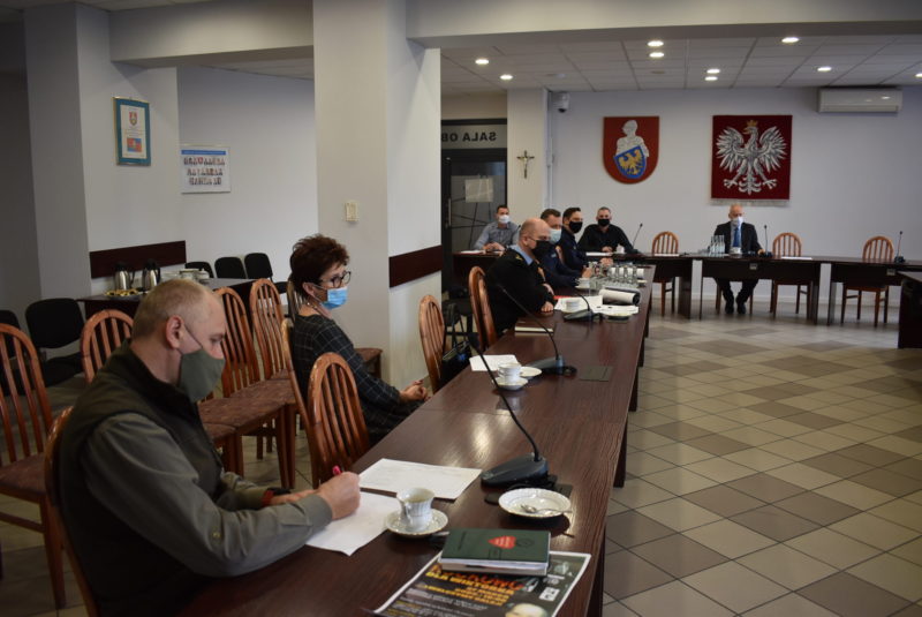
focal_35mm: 30
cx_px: 461
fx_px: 769
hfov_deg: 61.9
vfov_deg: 43.7
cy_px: 308
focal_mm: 20
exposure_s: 1/60
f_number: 4
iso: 400
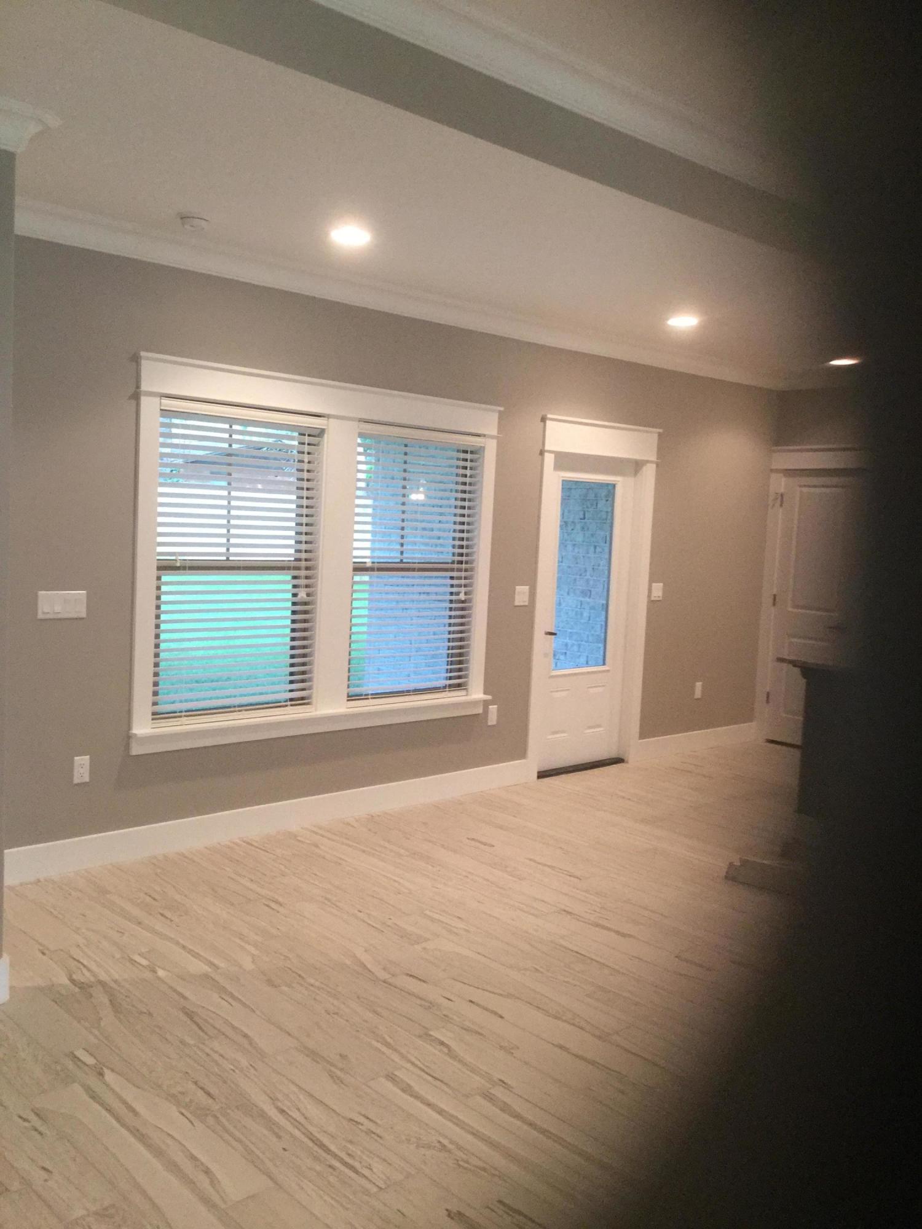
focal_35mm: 31
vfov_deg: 58.4
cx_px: 461
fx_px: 1101
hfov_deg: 45.4
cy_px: 614
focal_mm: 3.3
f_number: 2.4
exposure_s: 1/30
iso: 200
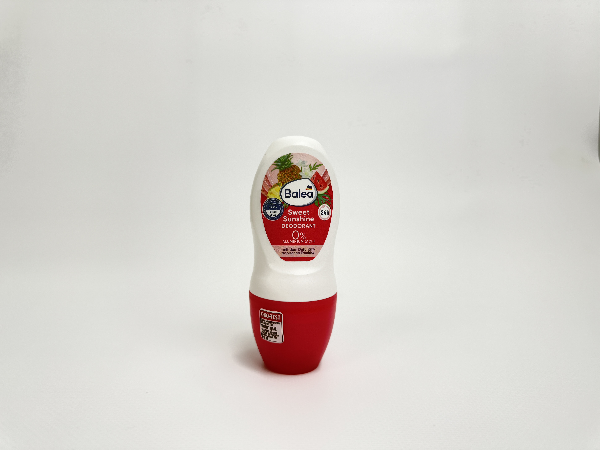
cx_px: 300
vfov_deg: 56.8
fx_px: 416
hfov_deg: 71.6
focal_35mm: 24
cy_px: 225
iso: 125
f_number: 1.78
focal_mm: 6.76
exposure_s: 1/100
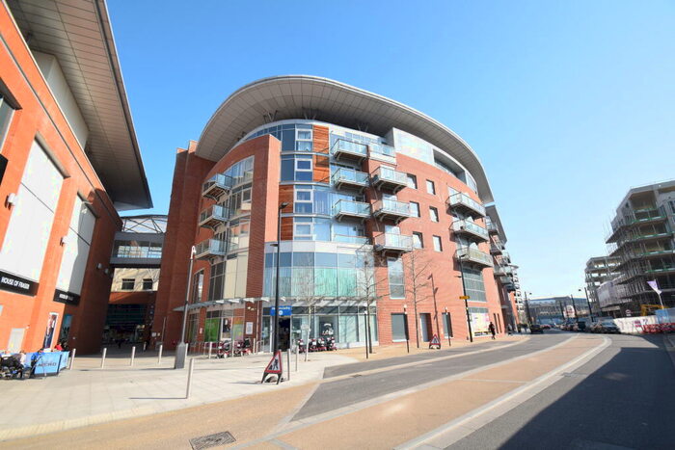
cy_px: 225
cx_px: 338
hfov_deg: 100.4
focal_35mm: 15
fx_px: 281
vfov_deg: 77.4
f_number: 8
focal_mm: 10
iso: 100
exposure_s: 1/200
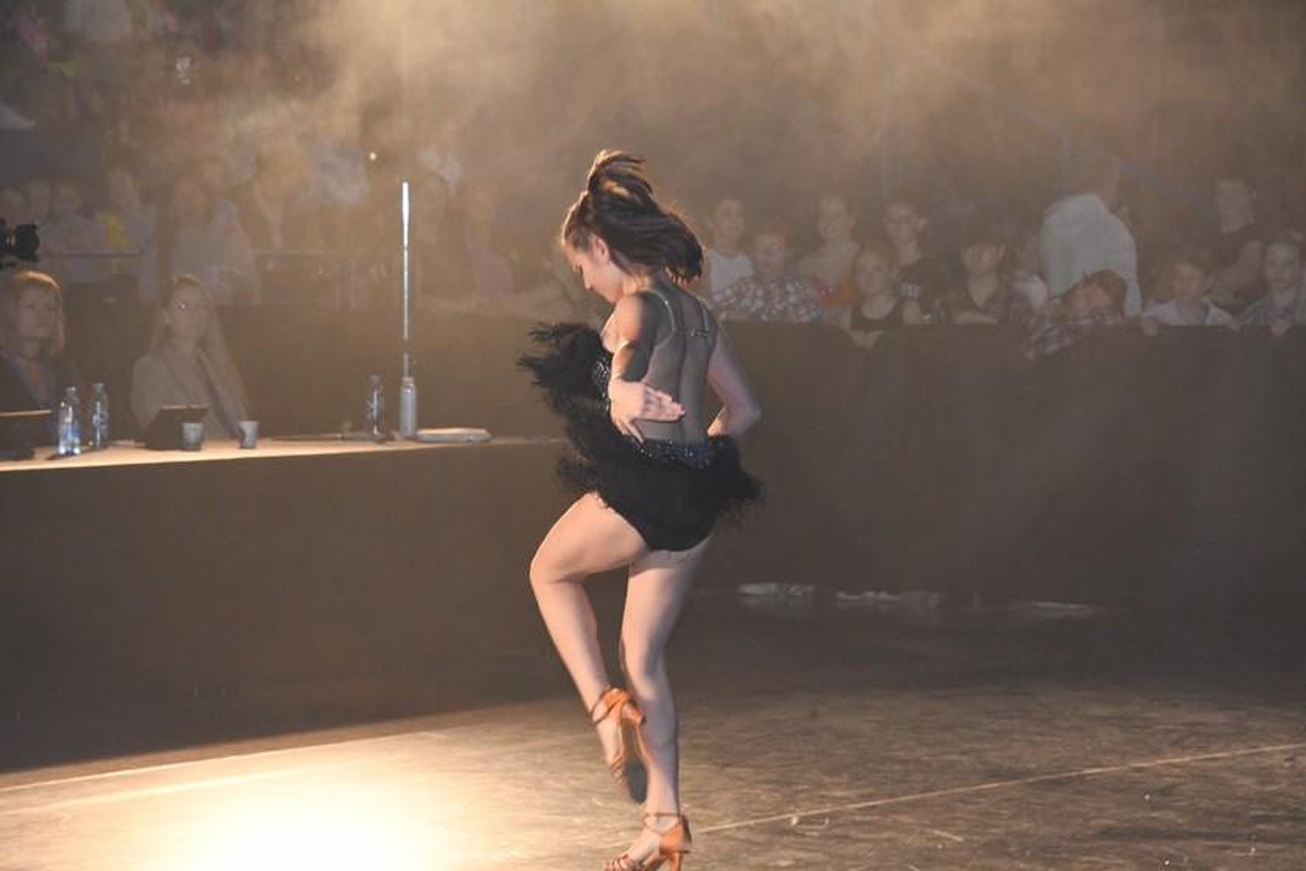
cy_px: 436
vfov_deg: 9.1
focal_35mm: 150
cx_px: 653
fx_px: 5441
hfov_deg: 13.7
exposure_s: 1/250
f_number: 9
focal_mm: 100
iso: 6400
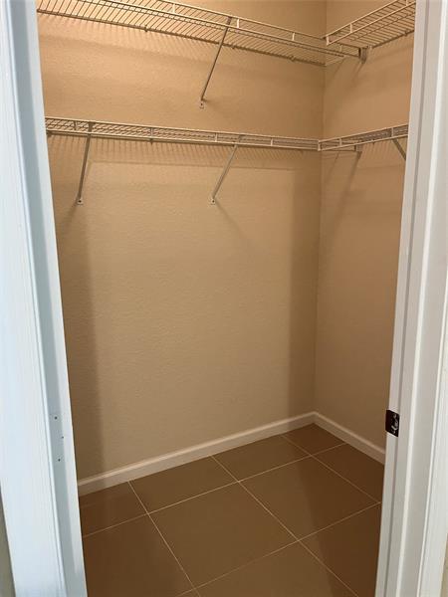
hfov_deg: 53.1
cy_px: 298
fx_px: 449
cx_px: 224
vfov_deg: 67.3
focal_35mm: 26
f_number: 1.6
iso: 500
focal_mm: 5.1
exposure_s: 1/60
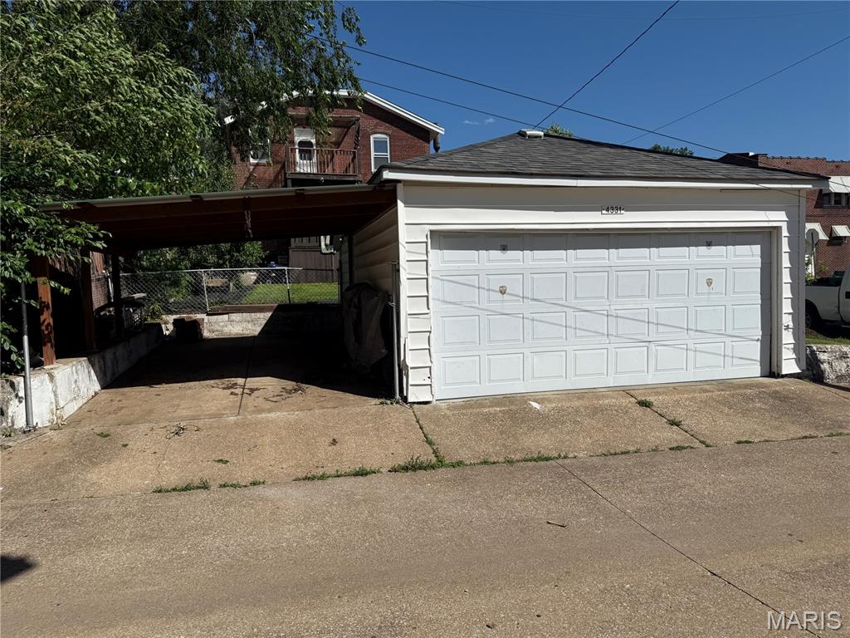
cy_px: 319
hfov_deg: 71.6
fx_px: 589
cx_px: 425
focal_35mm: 24
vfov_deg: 56.8
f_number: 1.78
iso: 80
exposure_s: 1/10309
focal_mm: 6.76
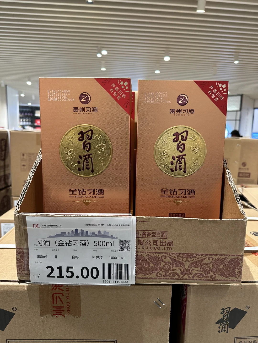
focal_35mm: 24
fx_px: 239
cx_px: 129
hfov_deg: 56.8
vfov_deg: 71.6
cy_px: 172
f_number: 1.78
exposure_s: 1/100
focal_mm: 6.86
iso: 160
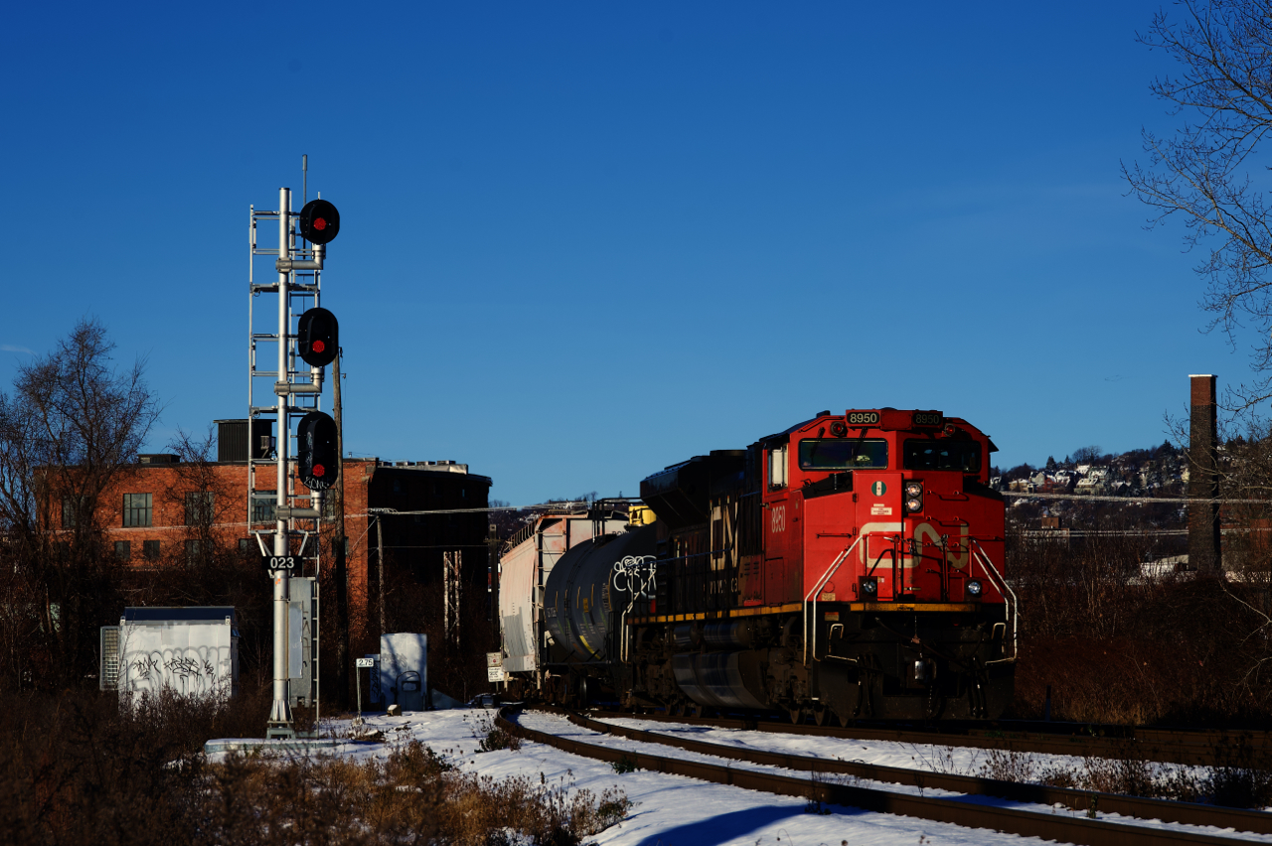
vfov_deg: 13.0
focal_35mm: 105
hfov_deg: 19.5
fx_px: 3708
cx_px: 636
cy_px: 423
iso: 200
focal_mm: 105
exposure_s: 1/800
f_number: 8
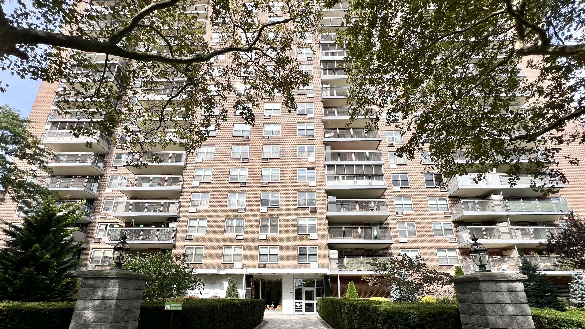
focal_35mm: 15
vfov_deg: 68.1
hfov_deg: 103.0
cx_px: 293
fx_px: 233
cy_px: 225
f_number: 1.8
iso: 32
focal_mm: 1.57
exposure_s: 1/1647
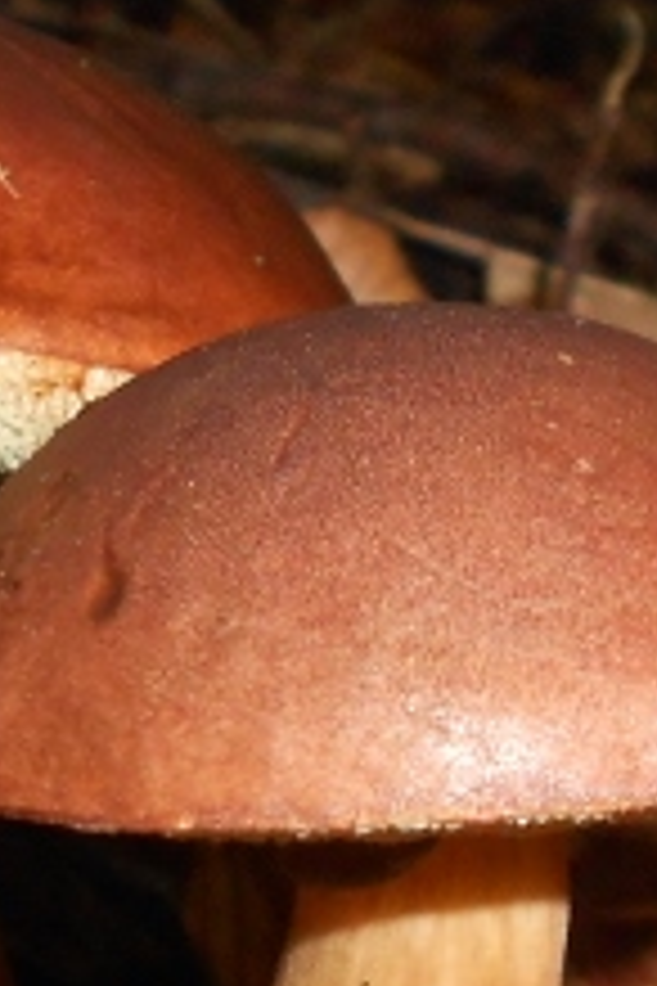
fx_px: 2710
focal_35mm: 99
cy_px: 824
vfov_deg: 20.3
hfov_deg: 13.7
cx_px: 40
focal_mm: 4.6
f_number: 8
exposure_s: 1/25
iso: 200
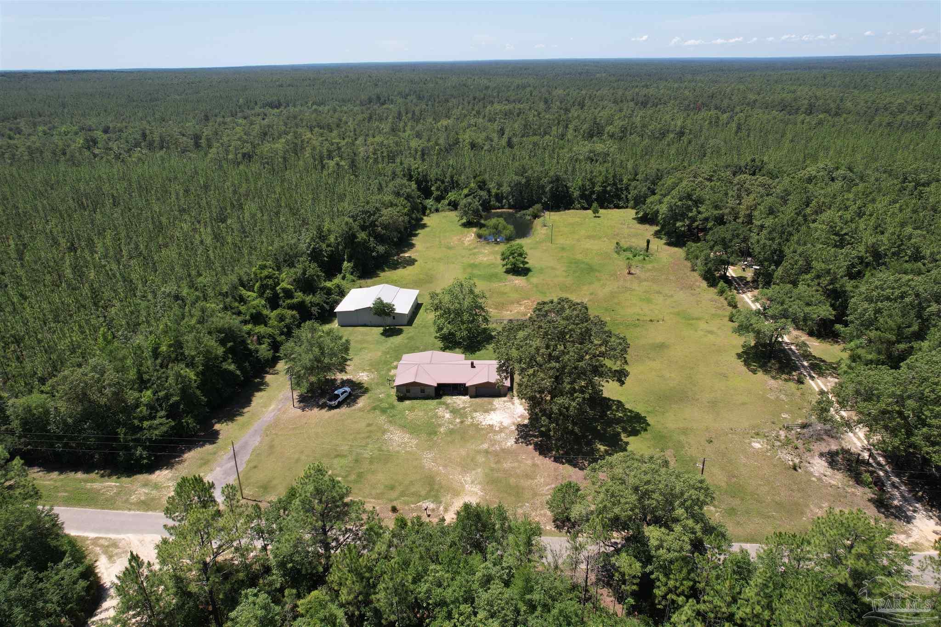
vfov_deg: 57.2
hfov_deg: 78.6
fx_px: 575
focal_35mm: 22
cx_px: 470
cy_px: 314
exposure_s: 1/1250
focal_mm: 8.38
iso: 100
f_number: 2.8
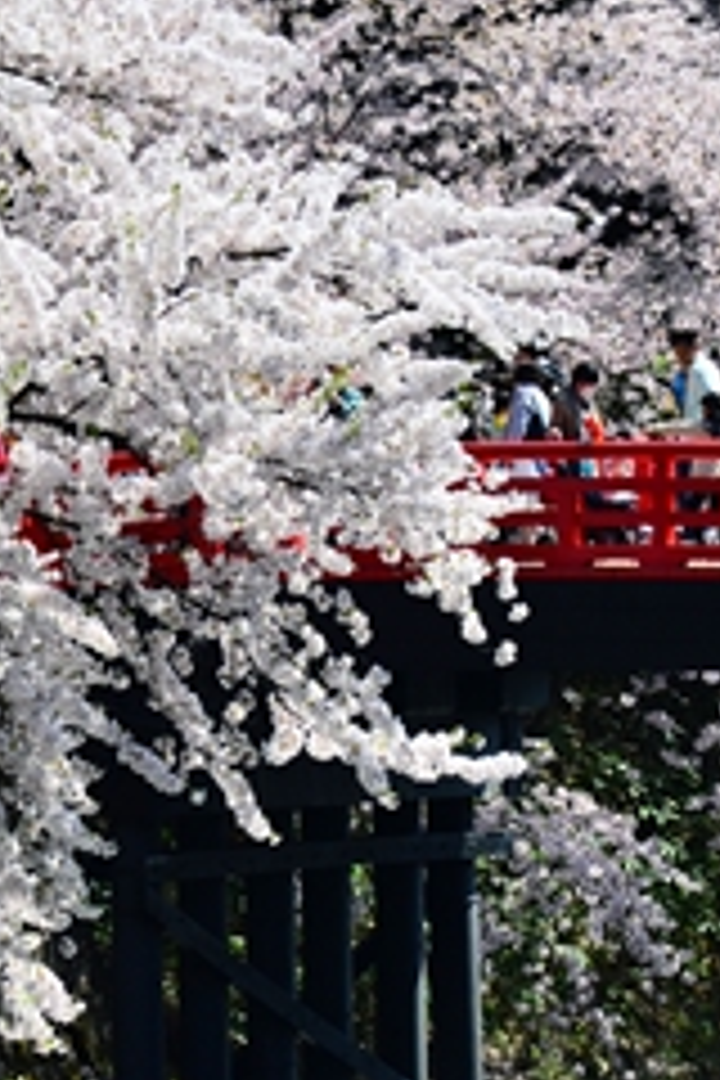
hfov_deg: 3.4
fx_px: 11999
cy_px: 544
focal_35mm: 400
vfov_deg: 5.2
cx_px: 130
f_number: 11
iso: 400
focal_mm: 120
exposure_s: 1/500
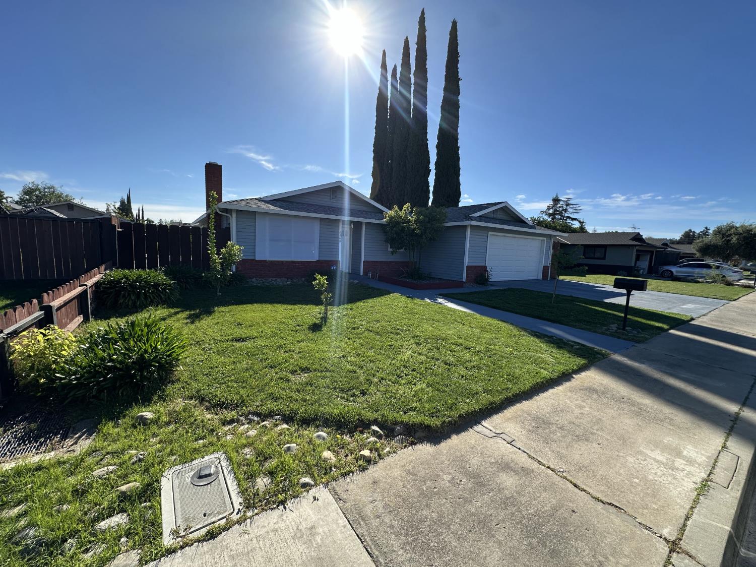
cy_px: 284
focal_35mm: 14
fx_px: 306
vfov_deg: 85.7
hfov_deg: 102.1
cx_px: 378
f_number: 2.2
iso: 40
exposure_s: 1/1247
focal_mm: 2.22
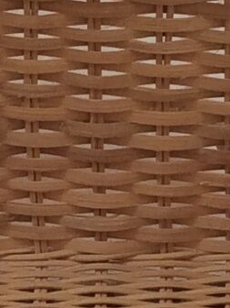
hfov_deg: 6.0
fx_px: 2194
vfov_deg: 8.0
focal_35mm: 247
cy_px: 232
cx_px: 36
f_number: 2.4
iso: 32
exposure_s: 1/126
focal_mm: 3.3
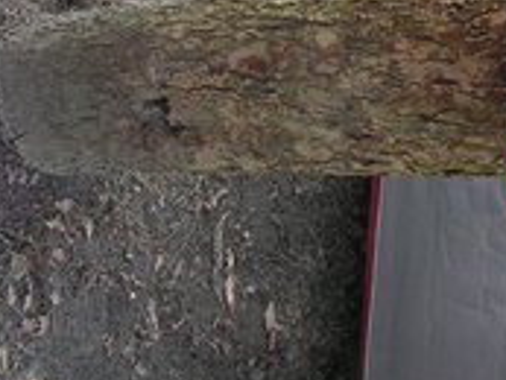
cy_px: -35
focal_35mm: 83
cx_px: 331
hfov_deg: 23.5
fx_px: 1214
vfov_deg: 17.2
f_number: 3.2
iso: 80
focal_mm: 6
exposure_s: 1/40
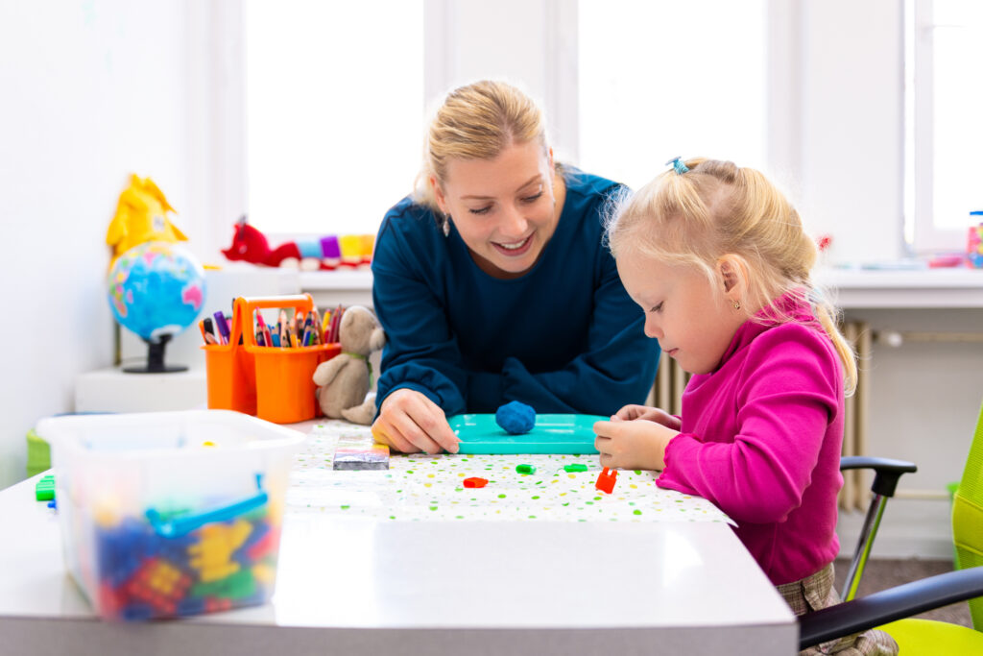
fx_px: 983
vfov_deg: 36.9
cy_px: 328
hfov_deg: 53.1
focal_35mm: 36
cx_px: 492
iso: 400
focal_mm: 36
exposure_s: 1/160
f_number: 3.2
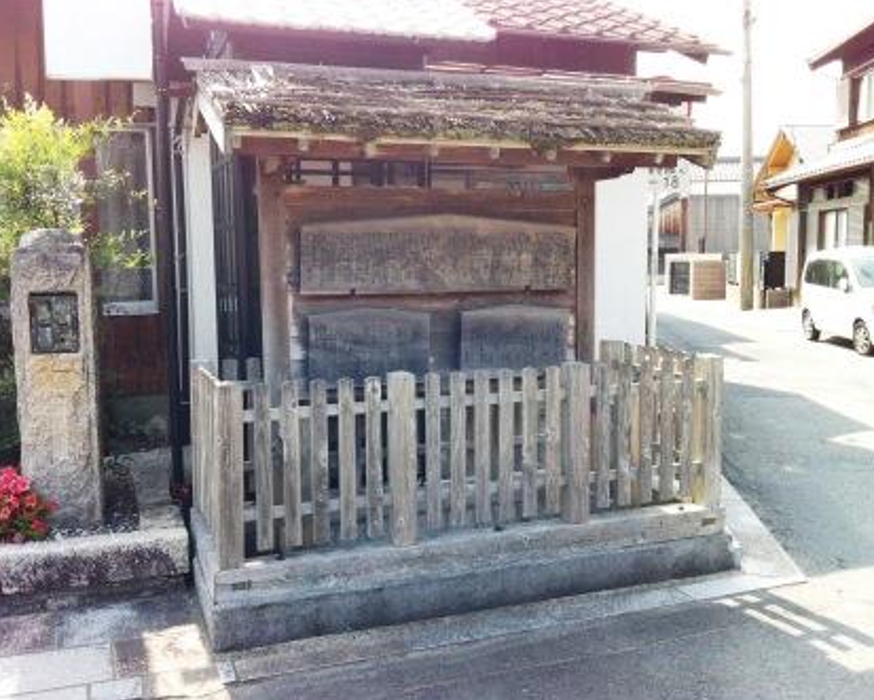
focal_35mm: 37
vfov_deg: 40.2
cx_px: 438
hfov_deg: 49.1
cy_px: 350
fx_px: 958
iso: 80
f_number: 2.8
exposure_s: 1/302
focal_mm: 3.85
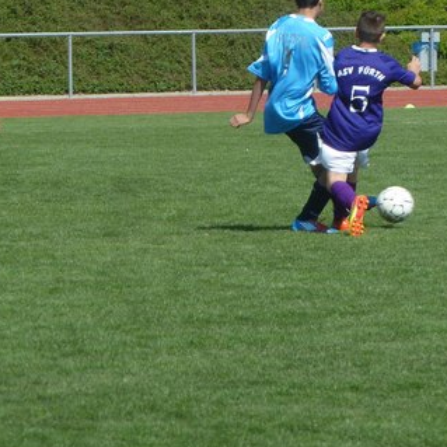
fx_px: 6866
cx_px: 195
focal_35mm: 470
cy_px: 113
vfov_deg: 3.7
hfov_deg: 3.7
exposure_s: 1/800
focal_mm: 39.7
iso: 160
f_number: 5
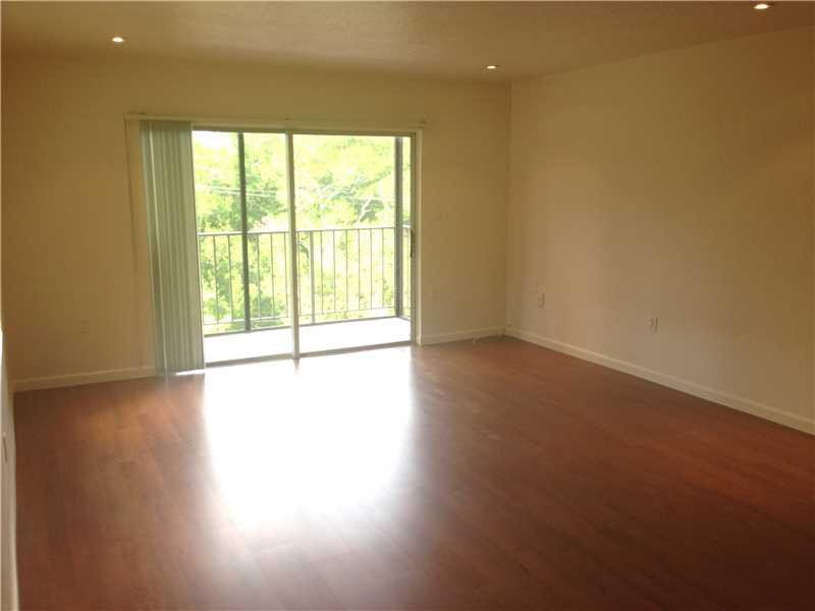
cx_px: 408
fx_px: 777
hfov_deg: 55.4
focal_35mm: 33
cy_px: 306
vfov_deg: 42.9
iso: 50
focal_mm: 4.12
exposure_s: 1/40
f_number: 2.4
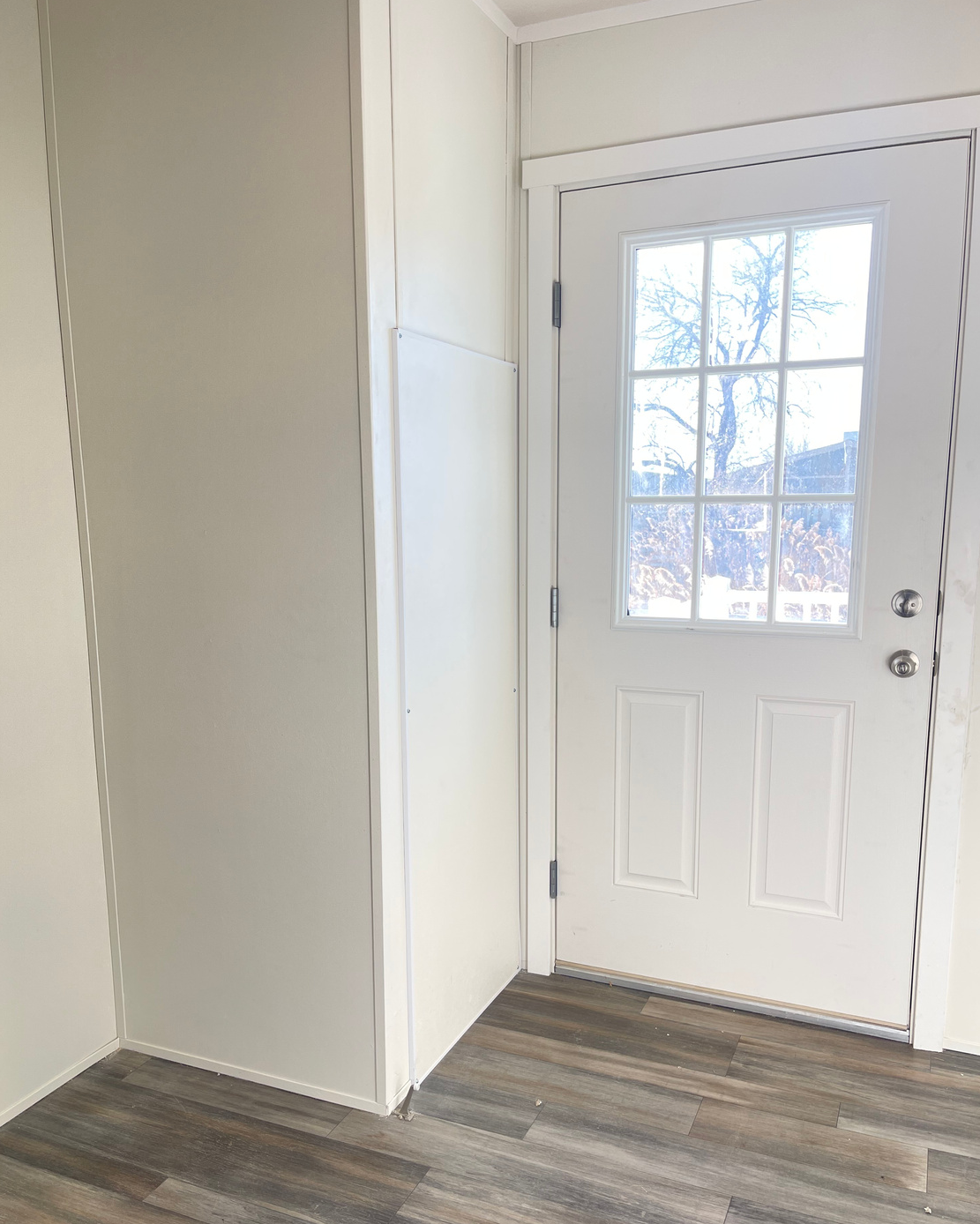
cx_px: 484
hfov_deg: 53.2
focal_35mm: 27
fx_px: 979
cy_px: 671
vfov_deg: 63.9
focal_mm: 5.1
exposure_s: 1/161
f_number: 1.6
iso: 32
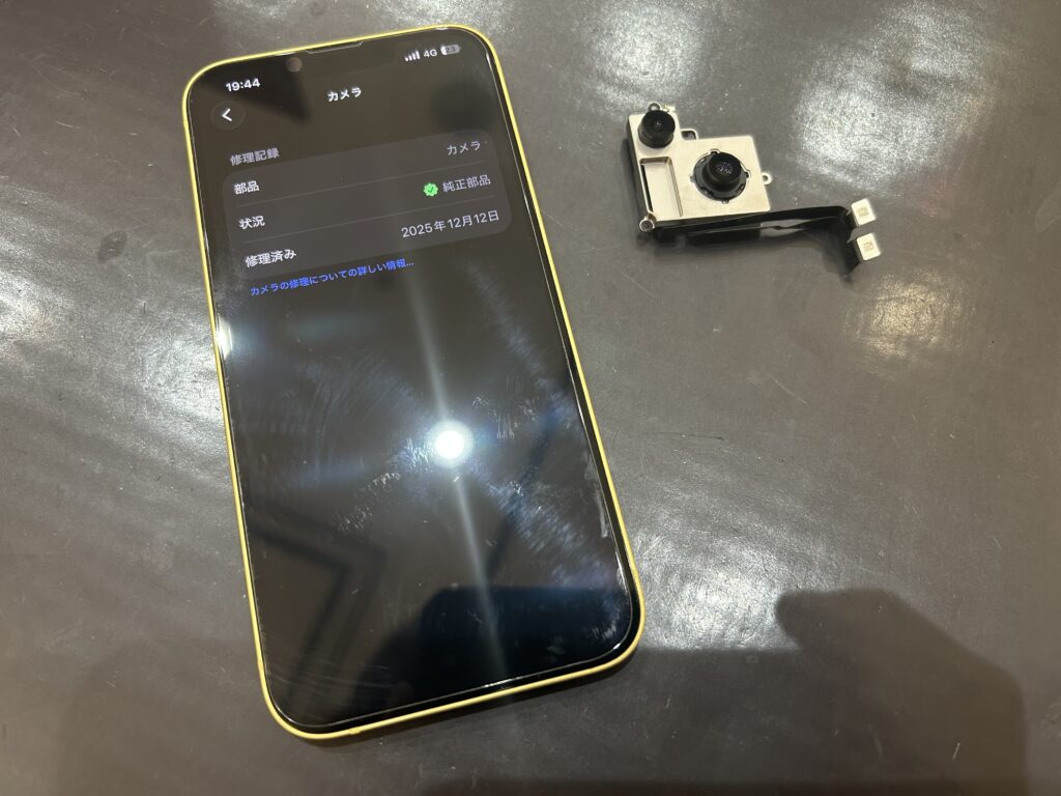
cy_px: 398
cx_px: 530
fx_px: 797
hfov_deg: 67.3
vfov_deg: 53.1
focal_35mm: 26
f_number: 1.5
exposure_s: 1/60
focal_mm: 5.7
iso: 160
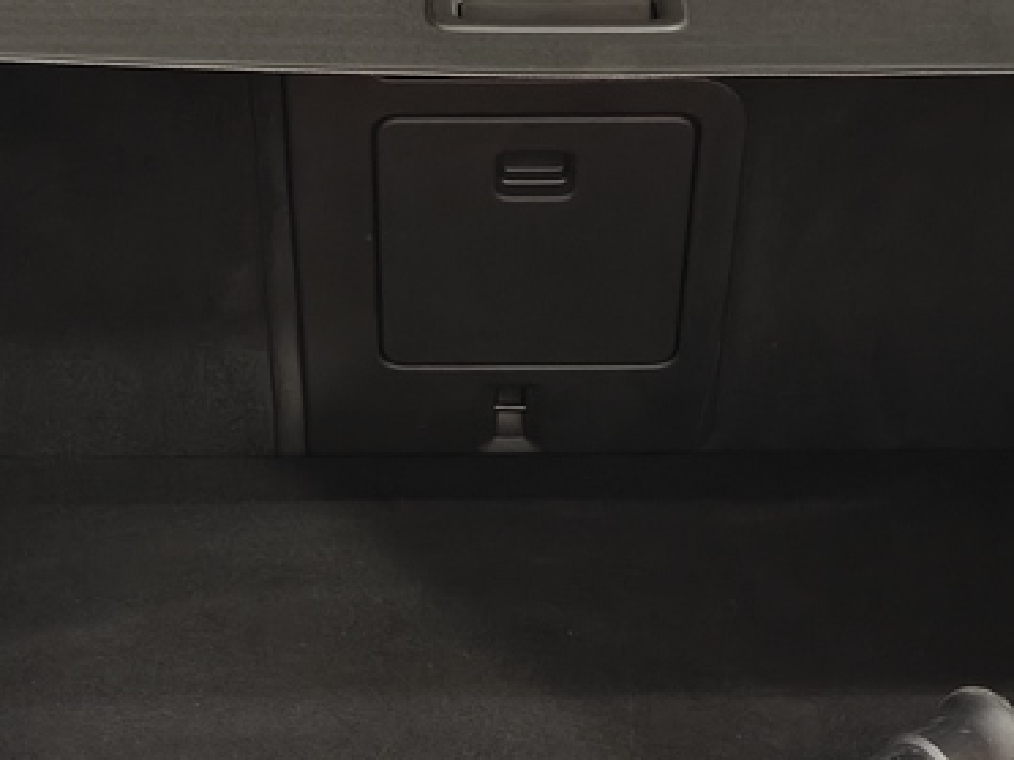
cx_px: 540
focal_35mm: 93
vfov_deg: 15.9
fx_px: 2724
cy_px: 501
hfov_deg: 21.1
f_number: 1.8
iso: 160
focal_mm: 5.59
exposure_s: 1/33
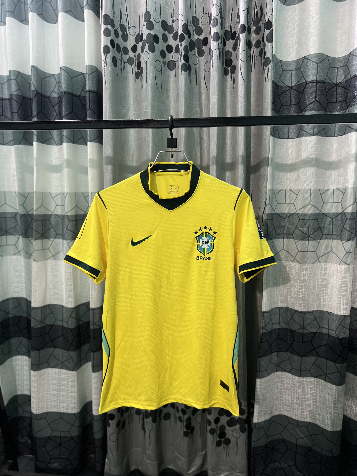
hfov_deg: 53.1
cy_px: 238
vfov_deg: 67.3
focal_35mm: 26
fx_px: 358
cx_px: 178
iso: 200
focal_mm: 5.7
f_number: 1.5
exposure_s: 1/50
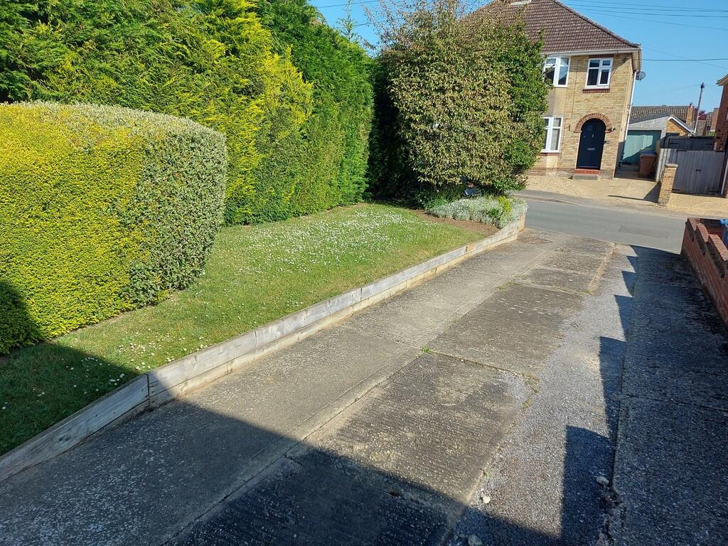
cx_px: 364
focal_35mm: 24
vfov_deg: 56.8
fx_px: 505
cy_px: 273
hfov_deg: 71.6
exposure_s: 1/776
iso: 32
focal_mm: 5.23
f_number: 1.8
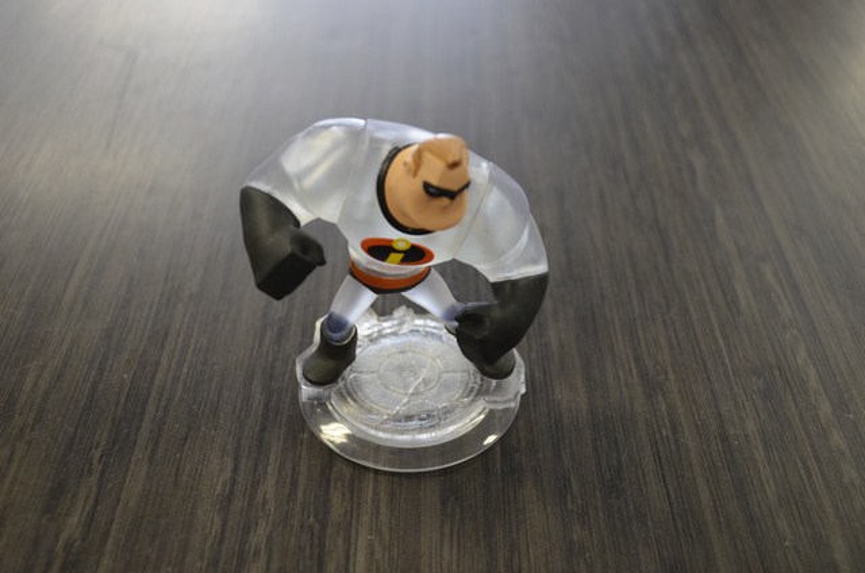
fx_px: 1079
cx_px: 432
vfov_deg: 29.7
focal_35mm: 45
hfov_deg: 43.7
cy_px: 286
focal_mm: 30
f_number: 4.5
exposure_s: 1/60
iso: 900
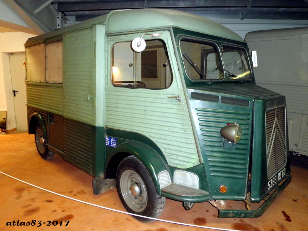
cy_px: 116
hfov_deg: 67.3
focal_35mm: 26
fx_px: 231
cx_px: 154
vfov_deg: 53.1
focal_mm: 4.7
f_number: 2.8
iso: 320
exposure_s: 1/30
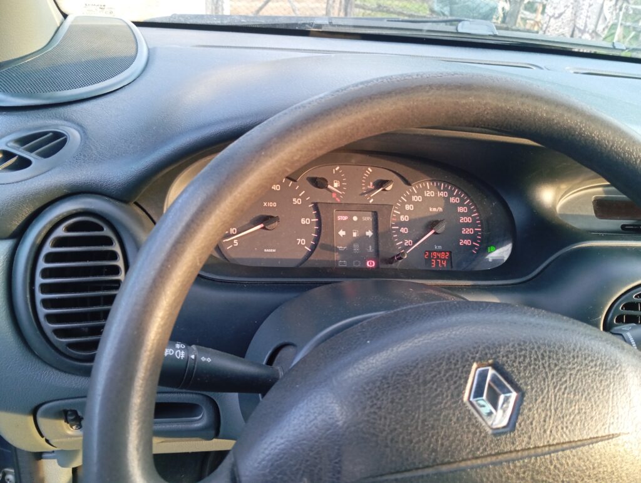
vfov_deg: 49.9
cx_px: 320
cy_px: 242
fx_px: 519
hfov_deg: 63.4
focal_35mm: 28
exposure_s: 1/50
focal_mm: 4.25
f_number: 1.8
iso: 259
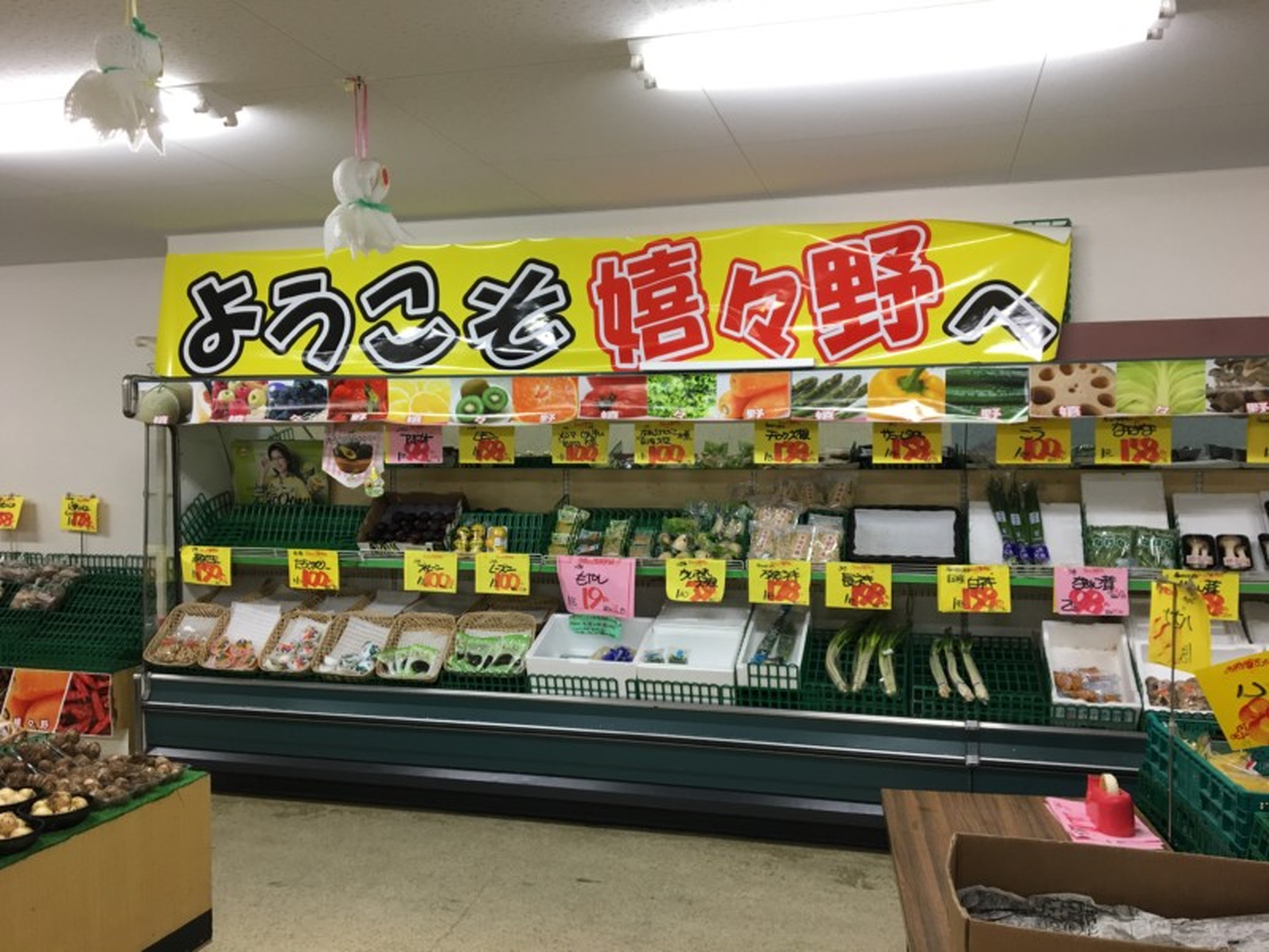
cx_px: 634
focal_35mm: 29
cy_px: 476
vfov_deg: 48.2
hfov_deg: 61.7
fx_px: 1063
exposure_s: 1/30
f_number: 2.2
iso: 40
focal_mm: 4.15
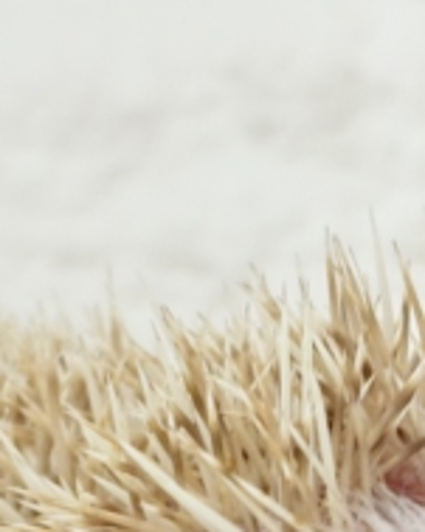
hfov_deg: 9.0
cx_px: 197
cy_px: 667
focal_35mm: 172
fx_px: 2707
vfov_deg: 11.0
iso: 50
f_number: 1.6
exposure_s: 1/50
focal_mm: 5.96
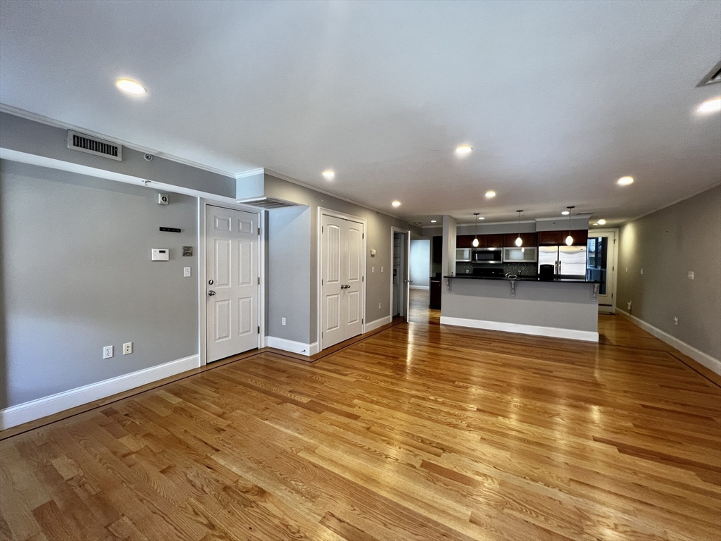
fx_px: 271
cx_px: 360
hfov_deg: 106.2
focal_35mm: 13
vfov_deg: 89.9
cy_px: 270
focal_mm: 1.57
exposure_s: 1/60
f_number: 1.8
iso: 160
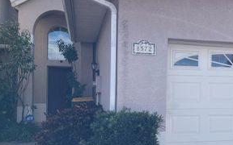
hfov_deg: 42.3
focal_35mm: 46
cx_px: 172
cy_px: 85
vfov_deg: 27.9
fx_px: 292
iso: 32
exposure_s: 1/1642
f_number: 1.6
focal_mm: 5.1
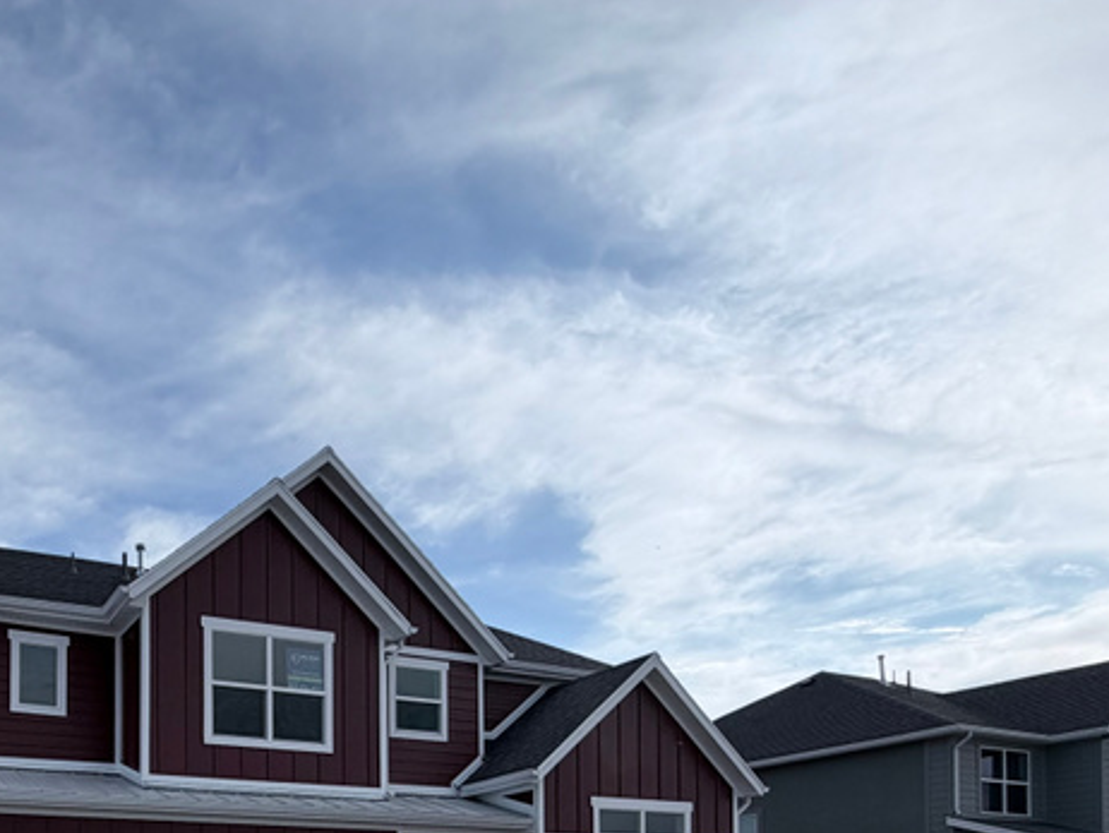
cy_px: 919
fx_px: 994
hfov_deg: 54.3
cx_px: 218
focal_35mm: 31
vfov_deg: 37.8
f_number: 2.2
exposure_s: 1/1259
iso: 25
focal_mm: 2.22
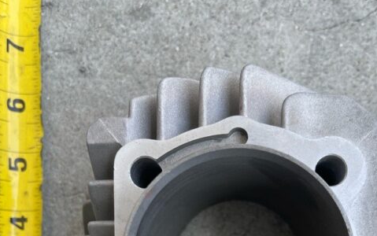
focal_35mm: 46
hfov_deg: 43.4
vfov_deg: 24.7
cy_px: 300
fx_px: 473
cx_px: 213
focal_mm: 5.1
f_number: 1.6
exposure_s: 1/403
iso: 32
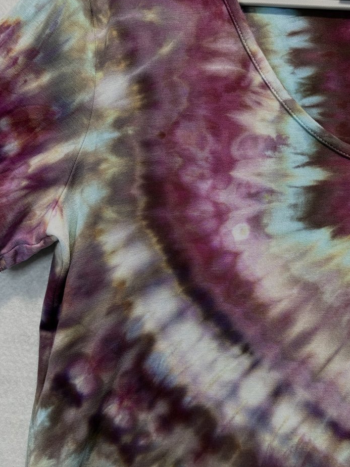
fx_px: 485
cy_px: 254
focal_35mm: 36
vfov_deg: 51.3
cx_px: 226
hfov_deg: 39.3
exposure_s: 1/60
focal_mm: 5.96
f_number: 1.6
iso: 250
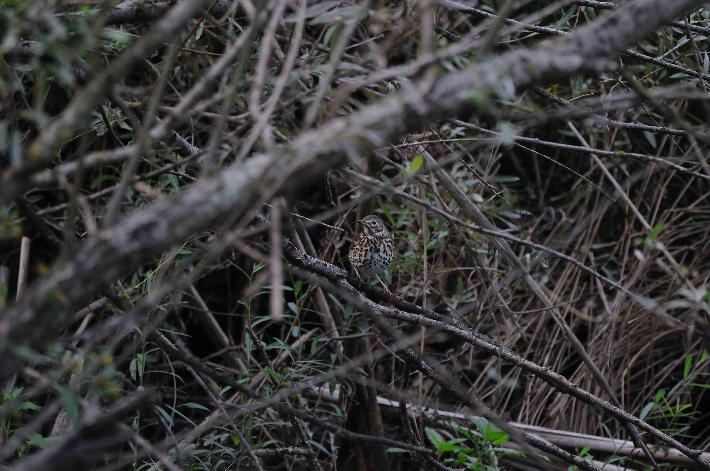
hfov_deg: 2.5
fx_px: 16251
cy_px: 236
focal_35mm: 825
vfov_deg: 1.7
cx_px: 355
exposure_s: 1/200
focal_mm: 550
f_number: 6.3
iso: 800
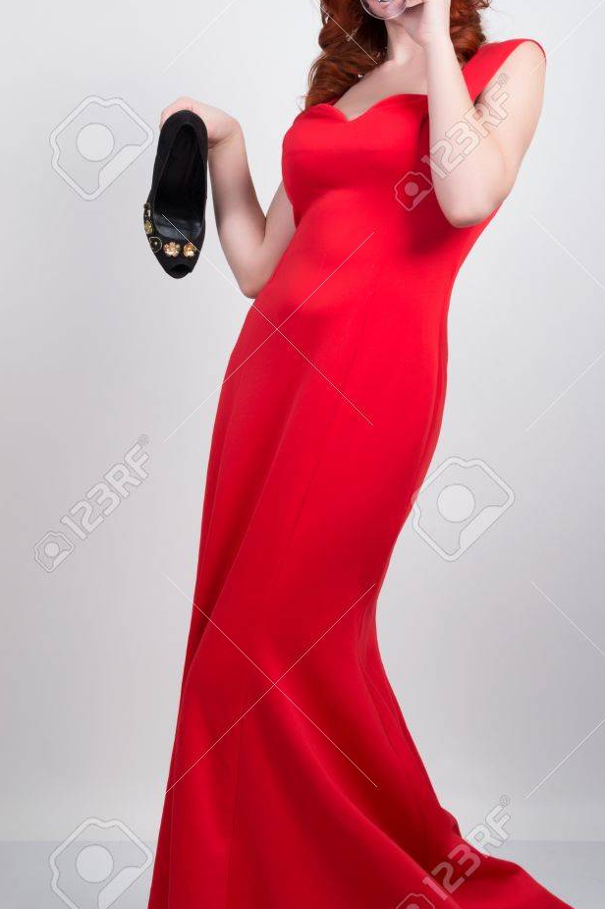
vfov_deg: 37.4
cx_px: 421
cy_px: 321
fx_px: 1329
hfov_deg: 25.5
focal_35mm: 53
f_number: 7.1
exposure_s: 1/125
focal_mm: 25
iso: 100
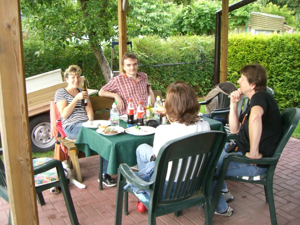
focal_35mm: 38
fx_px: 329
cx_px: 150
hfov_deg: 49.0
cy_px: 112
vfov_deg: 37.7
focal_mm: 6.2
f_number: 2.7
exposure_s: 1/100
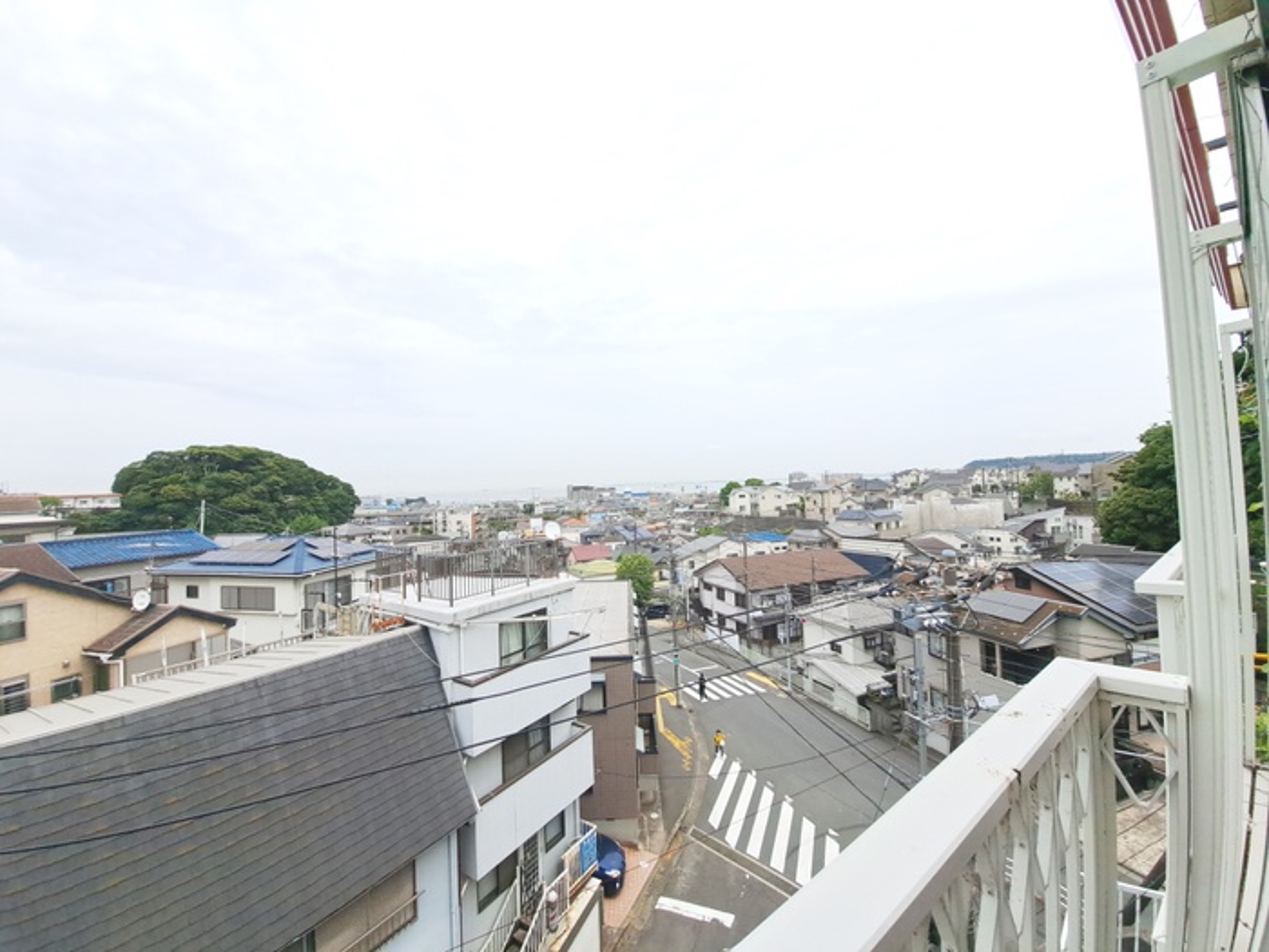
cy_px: 476
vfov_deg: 89.9
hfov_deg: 106.2
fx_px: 477
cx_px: 634
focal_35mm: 13
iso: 50
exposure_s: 1/1873
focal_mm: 1.74
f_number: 2.2
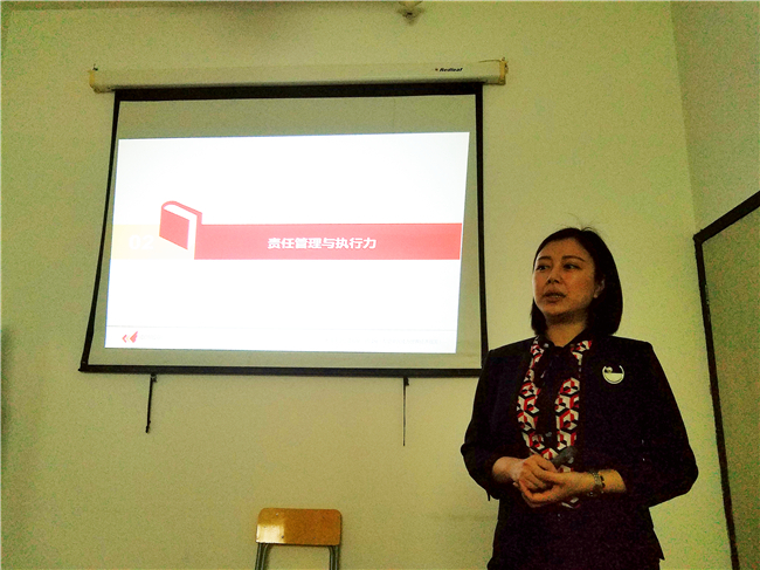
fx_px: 571
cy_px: 285
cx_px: 380
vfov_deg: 53.0
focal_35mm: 26
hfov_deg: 67.3
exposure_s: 1/33
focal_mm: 4.2
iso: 160
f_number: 1.7
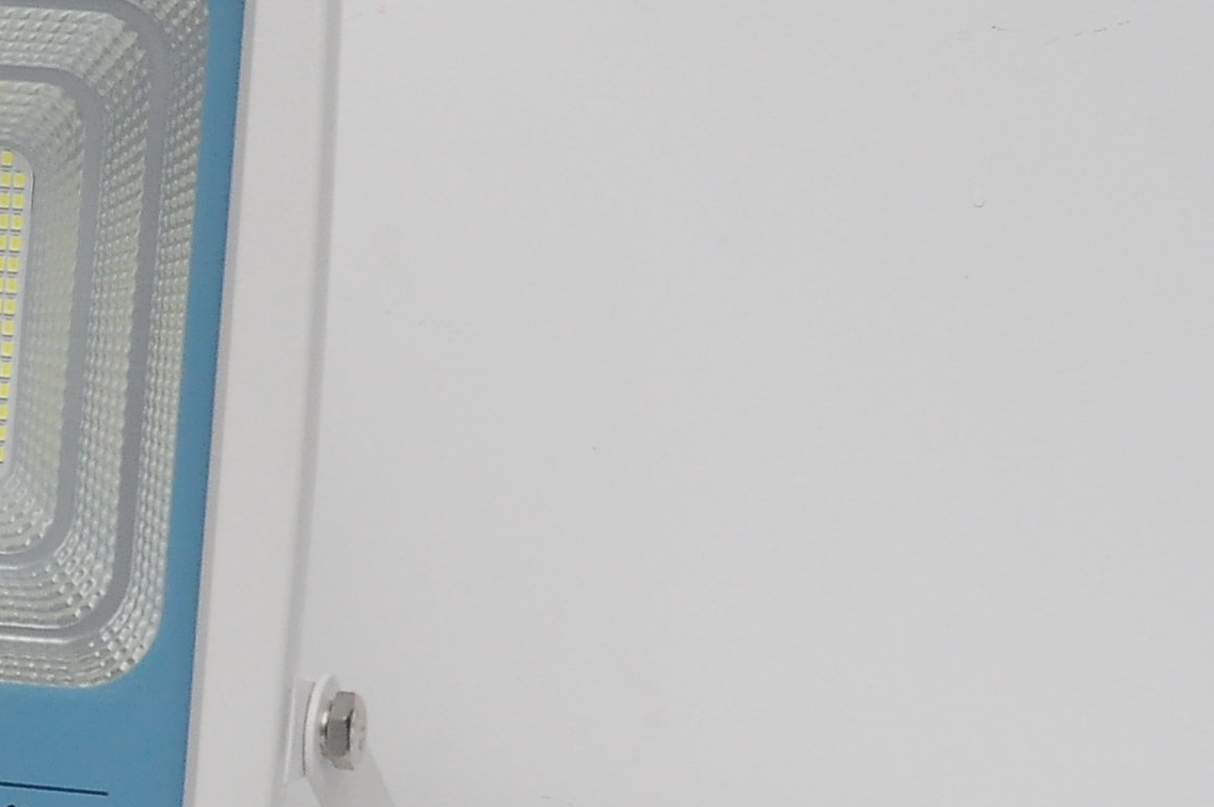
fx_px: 7141
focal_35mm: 212
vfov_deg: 6.5
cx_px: -277
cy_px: 400
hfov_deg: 9.6
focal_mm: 50
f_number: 8
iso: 1000
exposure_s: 1/100
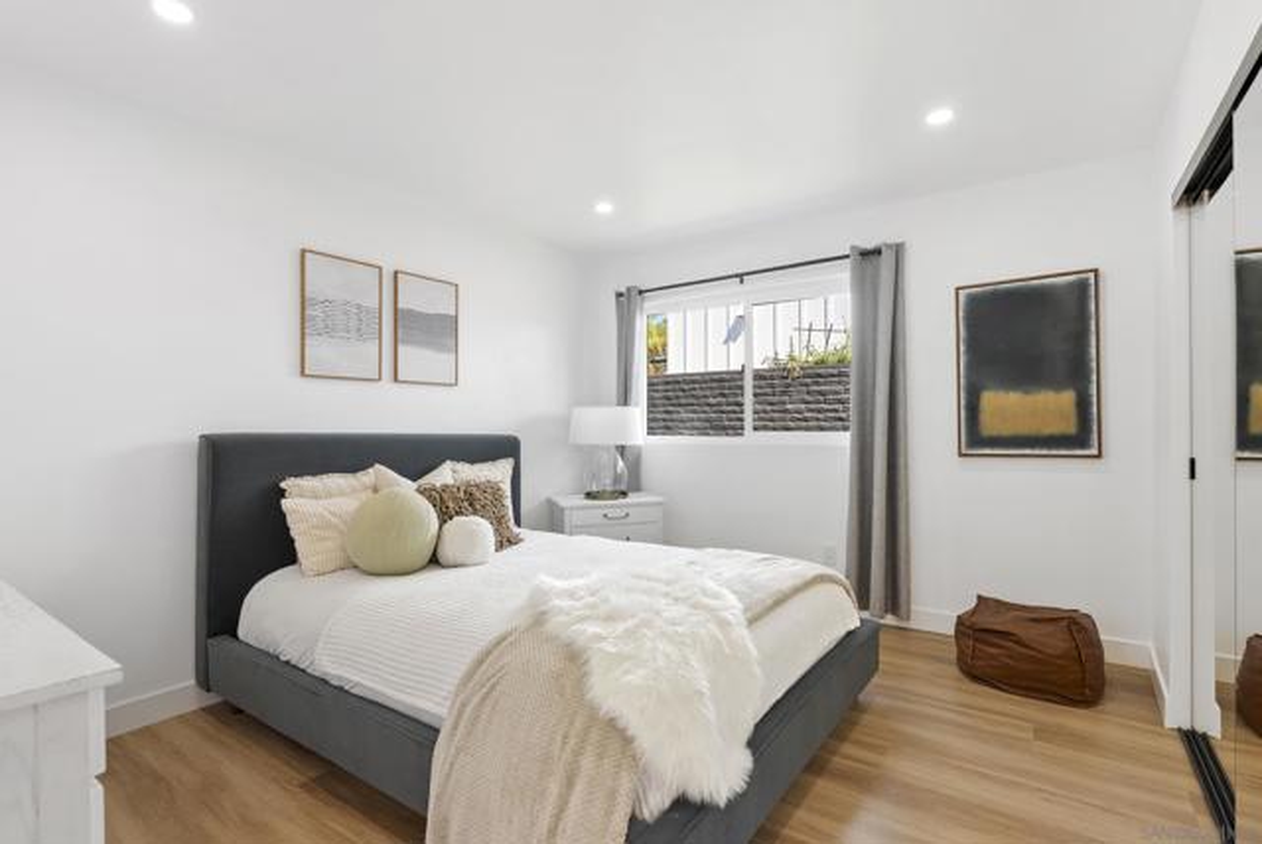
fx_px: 561
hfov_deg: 96.7
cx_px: 631
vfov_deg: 73.9
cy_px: 422
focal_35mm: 16
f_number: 8
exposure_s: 1/13
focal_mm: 16
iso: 500
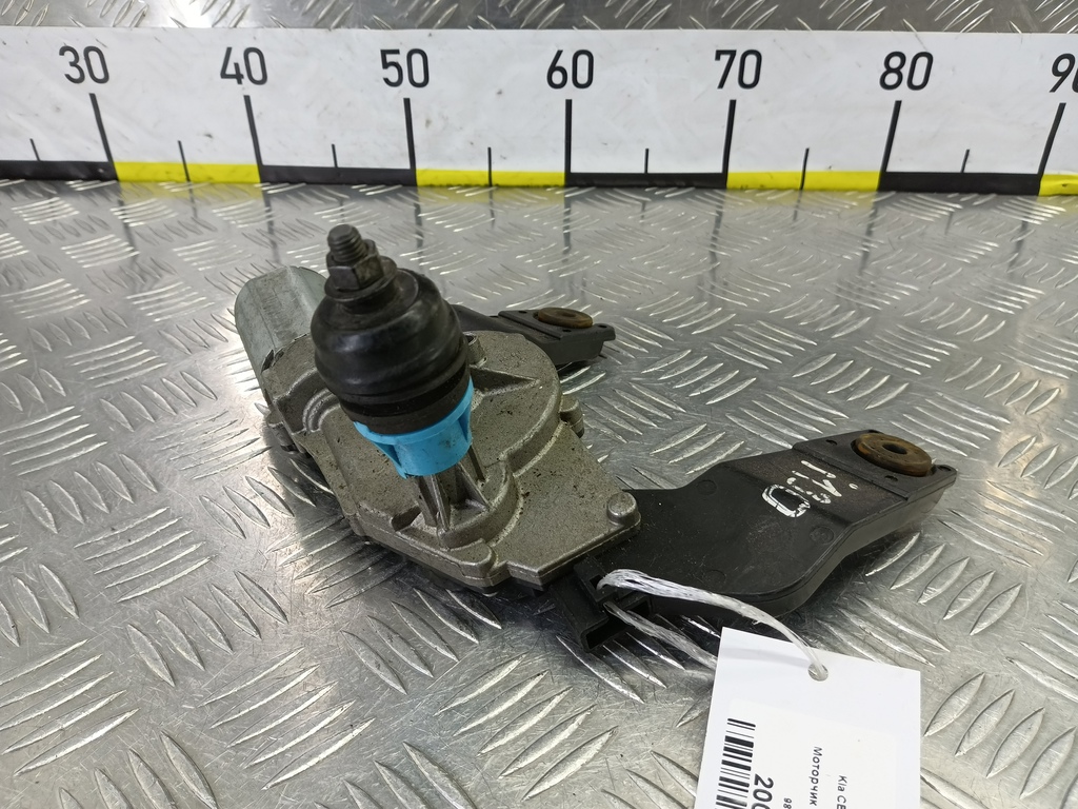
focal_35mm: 23
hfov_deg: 73.9
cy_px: 404
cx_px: 539
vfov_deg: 58.9
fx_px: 716
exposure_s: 1/50
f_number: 1.6
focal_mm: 4.11
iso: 128
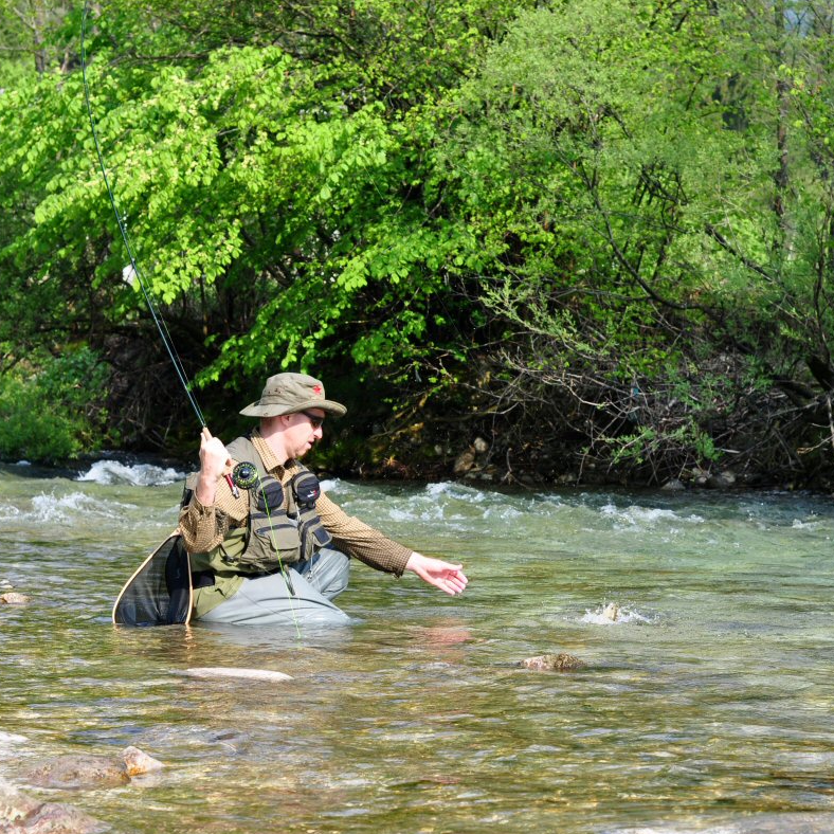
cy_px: 421
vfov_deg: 17.9
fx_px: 2644
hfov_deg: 17.9
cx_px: 501
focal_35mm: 97
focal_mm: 50
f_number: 7.1
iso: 200
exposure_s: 1/320
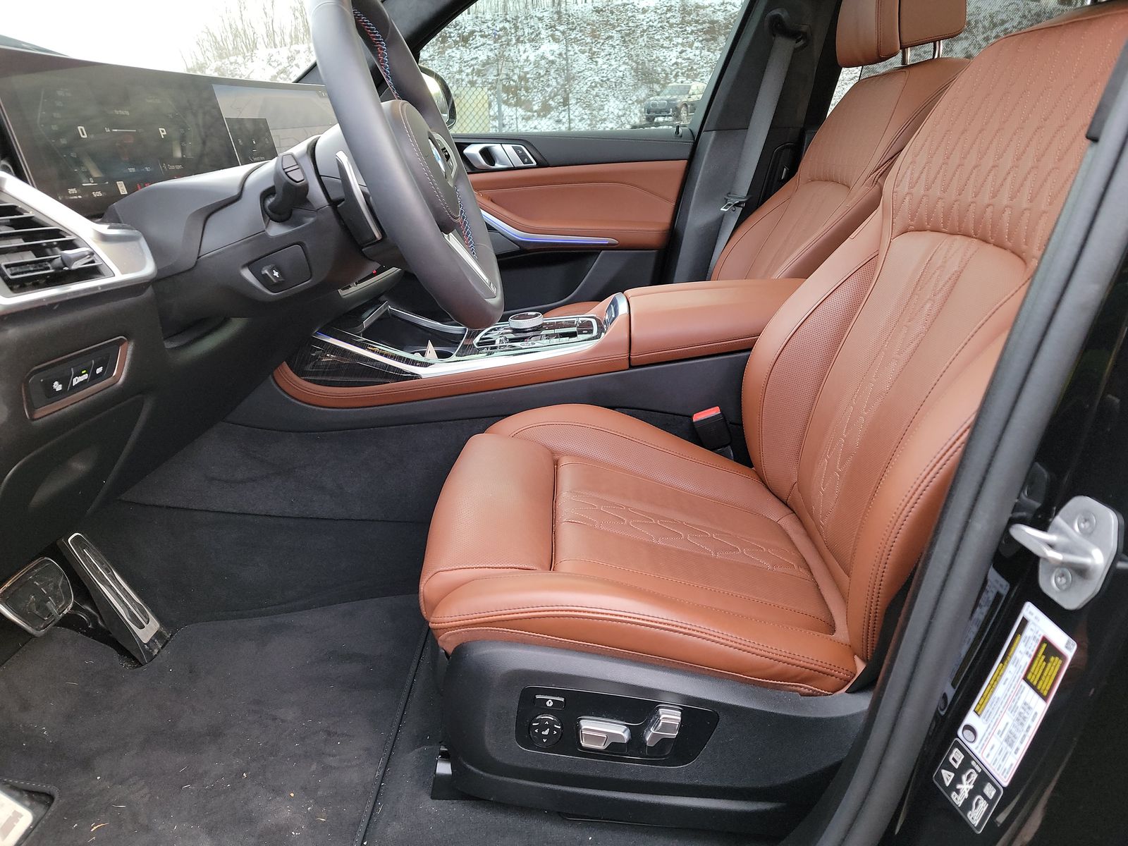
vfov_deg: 56.8
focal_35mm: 24
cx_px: 564
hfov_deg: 71.6
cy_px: 423
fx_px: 782
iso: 440
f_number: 1.8
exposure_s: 1/59
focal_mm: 6.7
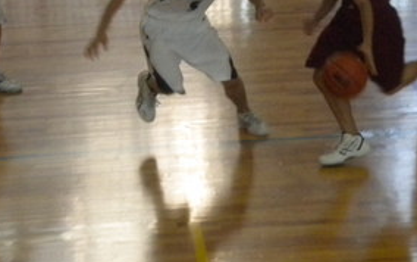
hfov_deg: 9.4
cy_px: -13
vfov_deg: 5.9
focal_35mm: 222
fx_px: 2525
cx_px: 228
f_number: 5.7
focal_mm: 17.3
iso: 720
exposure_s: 1/138
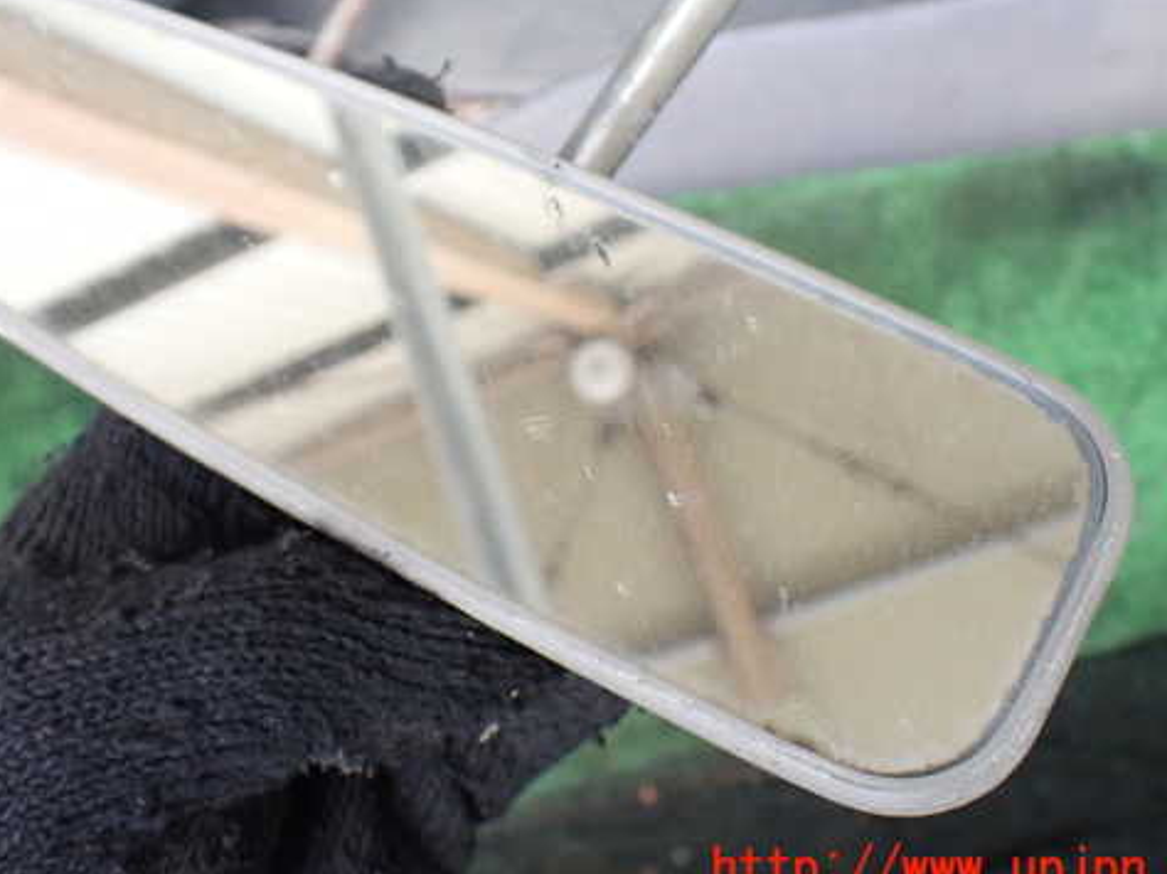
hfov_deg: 48.9
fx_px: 1280
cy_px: 347
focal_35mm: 38
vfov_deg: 37.5
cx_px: 529
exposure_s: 1/125
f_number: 2.3
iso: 400
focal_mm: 5.4
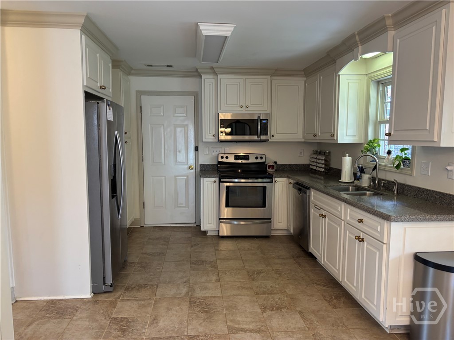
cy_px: 170
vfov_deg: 53.1
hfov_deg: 67.3
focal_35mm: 26
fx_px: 341
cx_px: 227
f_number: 1.6
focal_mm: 5.96
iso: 125
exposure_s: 1/60
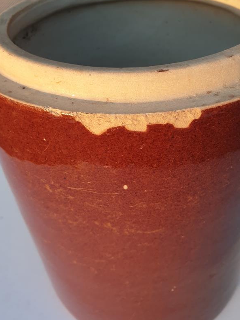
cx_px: 136
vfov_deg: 53.7
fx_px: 314
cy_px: 132
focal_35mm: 34
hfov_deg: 41.7
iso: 64
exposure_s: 1/100
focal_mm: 4.3
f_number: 2.4
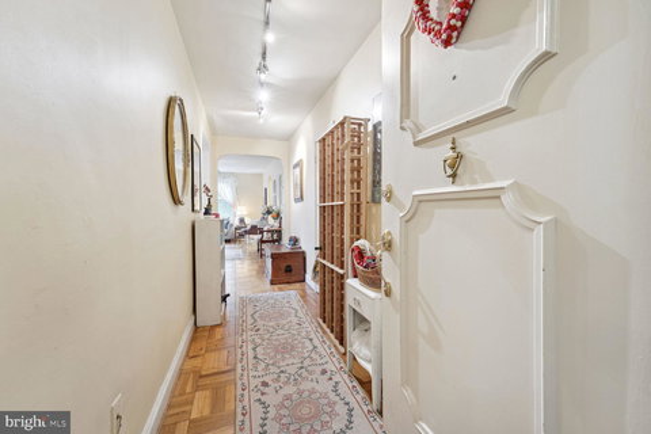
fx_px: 253
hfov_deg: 104.3
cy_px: 217
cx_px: 326
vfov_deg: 81.2
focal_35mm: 14
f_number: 8
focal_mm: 14
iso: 500
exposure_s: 1/3.33
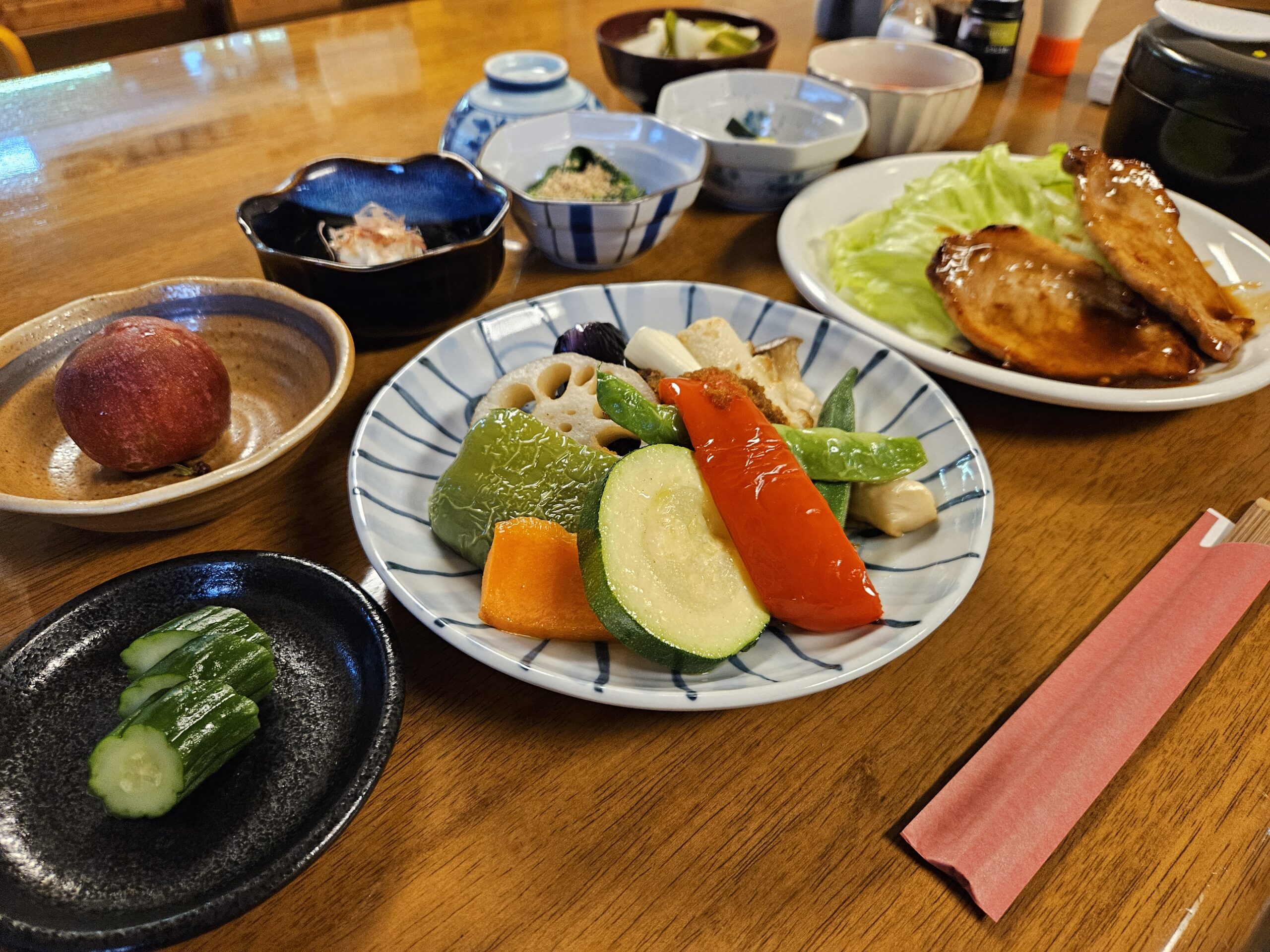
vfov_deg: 58.9
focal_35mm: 23
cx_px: 635
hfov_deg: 73.9
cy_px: 476
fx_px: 844
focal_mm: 5.4
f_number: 1.8
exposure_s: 1/100
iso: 640
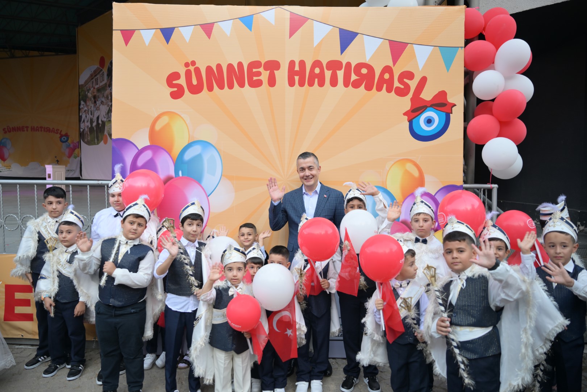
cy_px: 196
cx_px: 294
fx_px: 391
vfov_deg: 53.1
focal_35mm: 24
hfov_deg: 73.7
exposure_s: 1/200
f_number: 2.8
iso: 160
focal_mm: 24
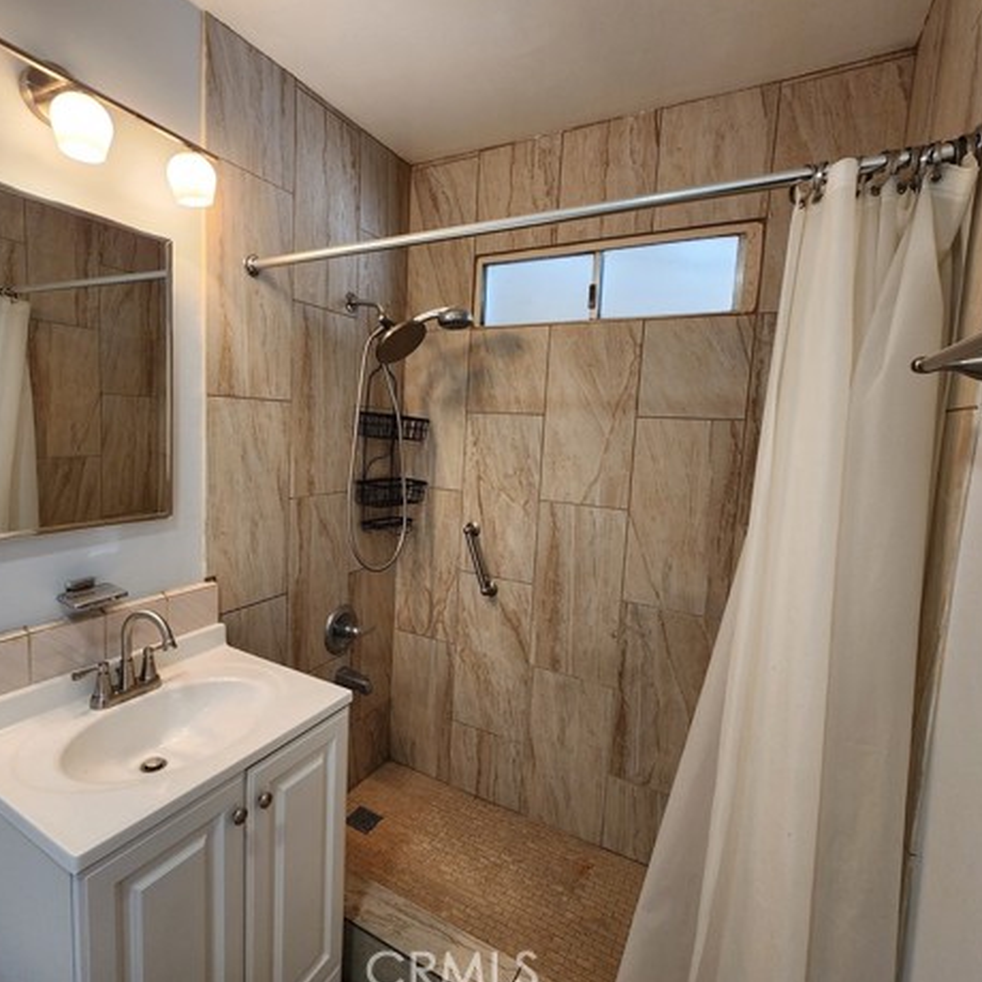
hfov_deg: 87.0
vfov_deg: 87.4
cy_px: 489
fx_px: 514
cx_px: 429
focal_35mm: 16
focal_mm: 2.2
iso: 125
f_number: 2.2
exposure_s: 1/60
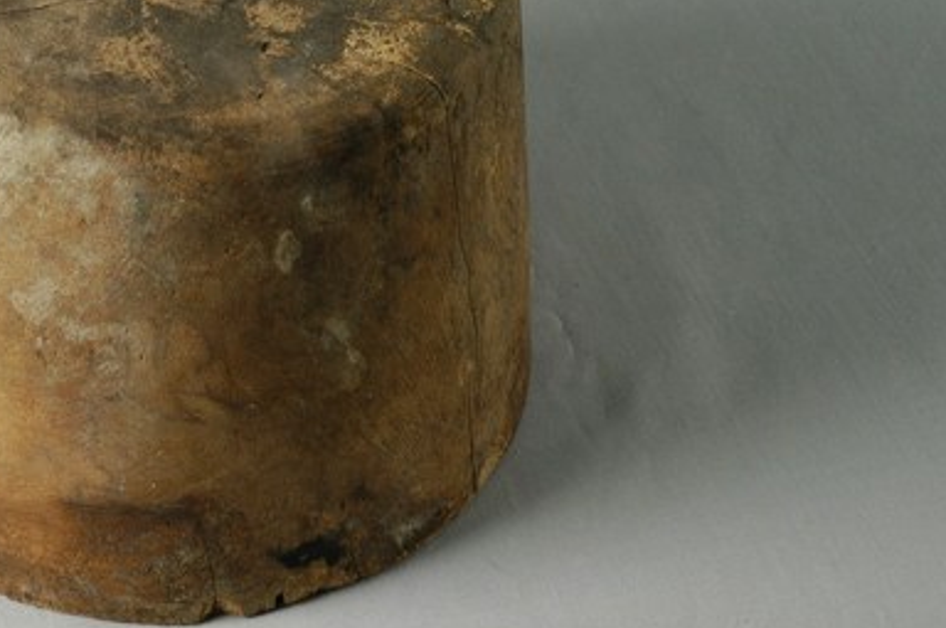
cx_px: 165
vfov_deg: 9.8
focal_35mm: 140
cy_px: 193
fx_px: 3674
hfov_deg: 14.6
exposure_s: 1/5
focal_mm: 56
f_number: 10
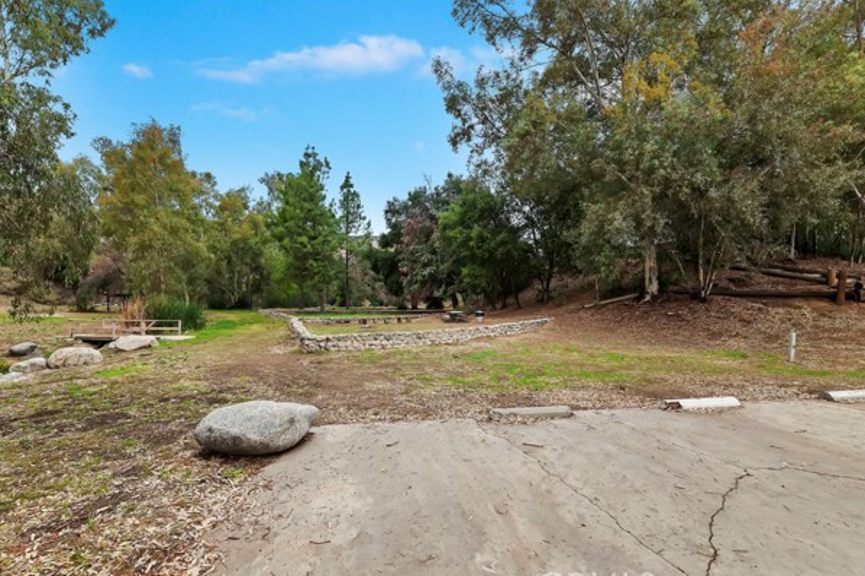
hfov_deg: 100.4
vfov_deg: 77.3
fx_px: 360
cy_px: 298
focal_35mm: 15
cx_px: 419
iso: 800
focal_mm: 14
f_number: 10
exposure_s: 1/200
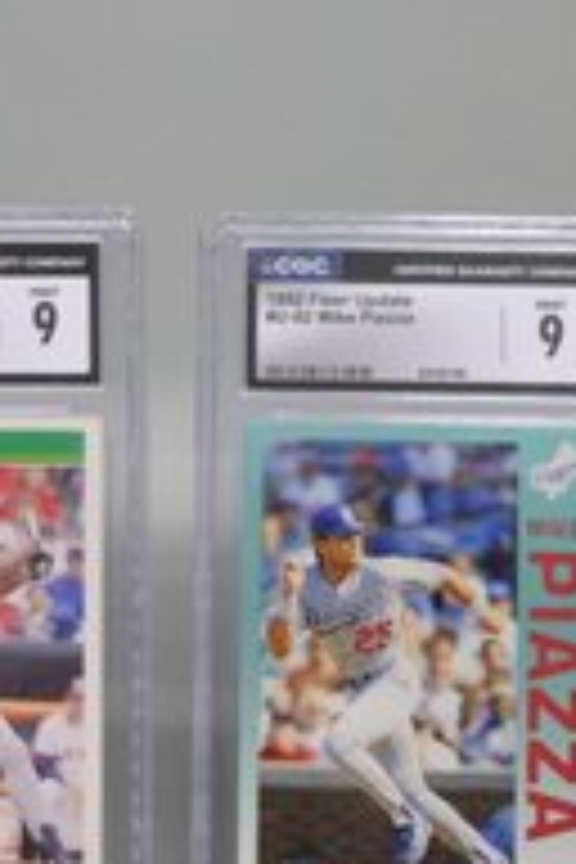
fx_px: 5328
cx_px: -814
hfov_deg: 5.9
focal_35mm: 222
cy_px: 592
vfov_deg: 9.3
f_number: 4.5
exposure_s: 1/80
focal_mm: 40
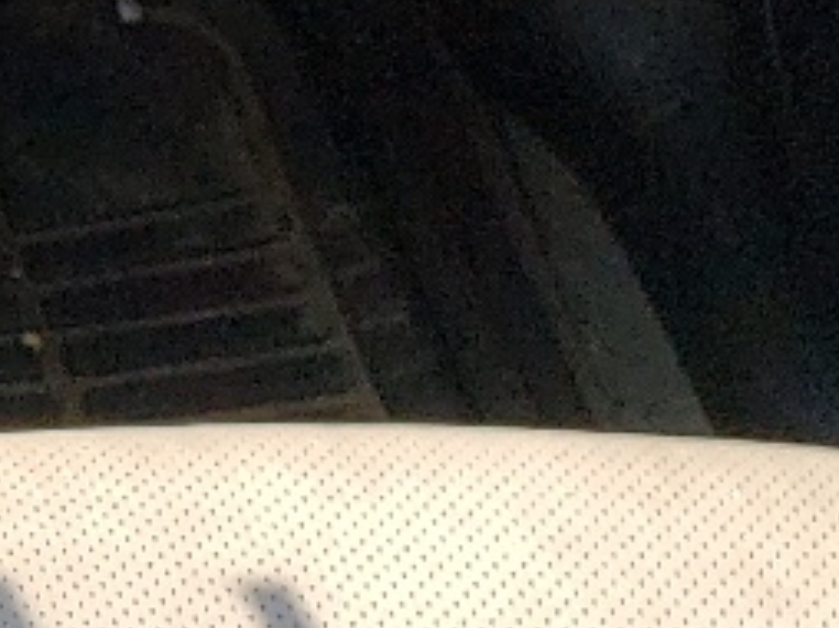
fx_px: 3971
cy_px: -69
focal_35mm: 164
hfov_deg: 10.0
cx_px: -1387
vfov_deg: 9.0
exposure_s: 1/1000
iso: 50
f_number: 1.5
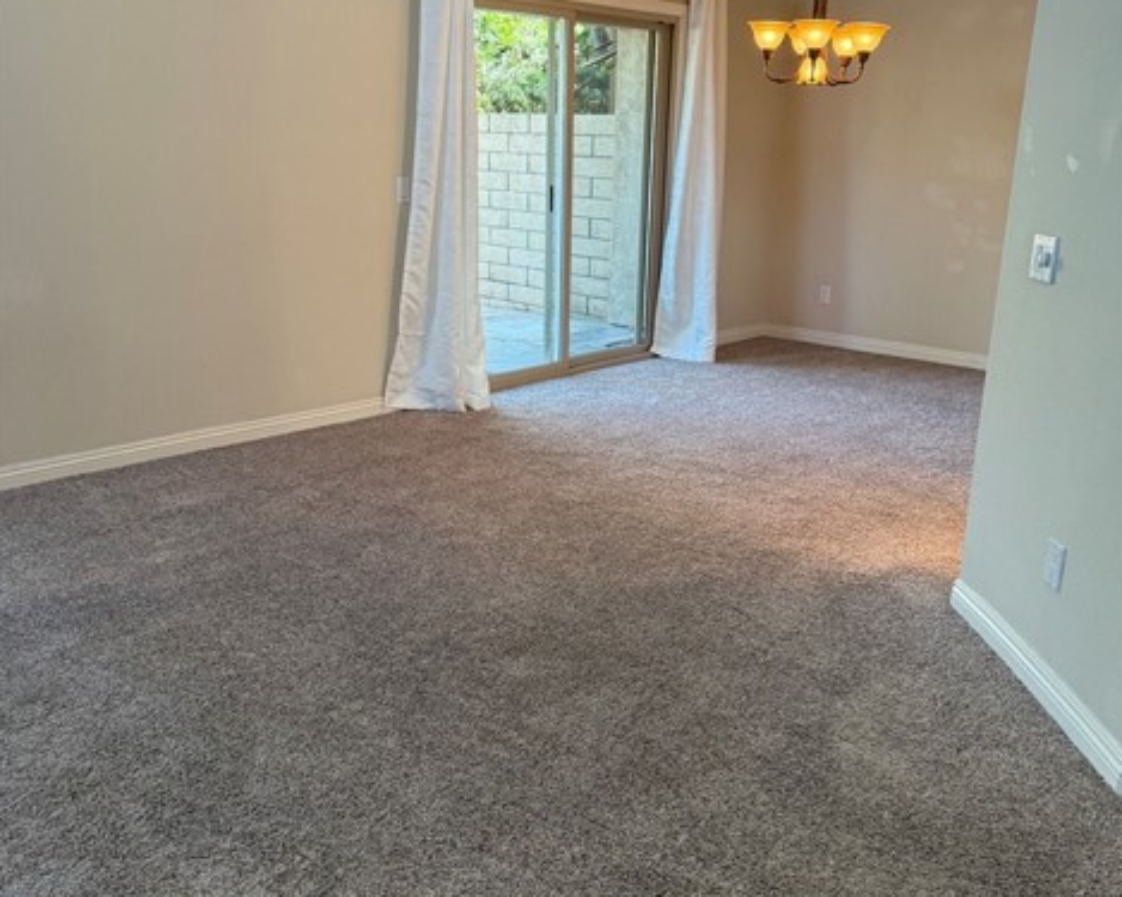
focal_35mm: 32
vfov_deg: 45.8
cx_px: 562
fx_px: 1062
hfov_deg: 55.7
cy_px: 464
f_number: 1.78
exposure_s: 1/120
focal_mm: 6.76
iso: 250
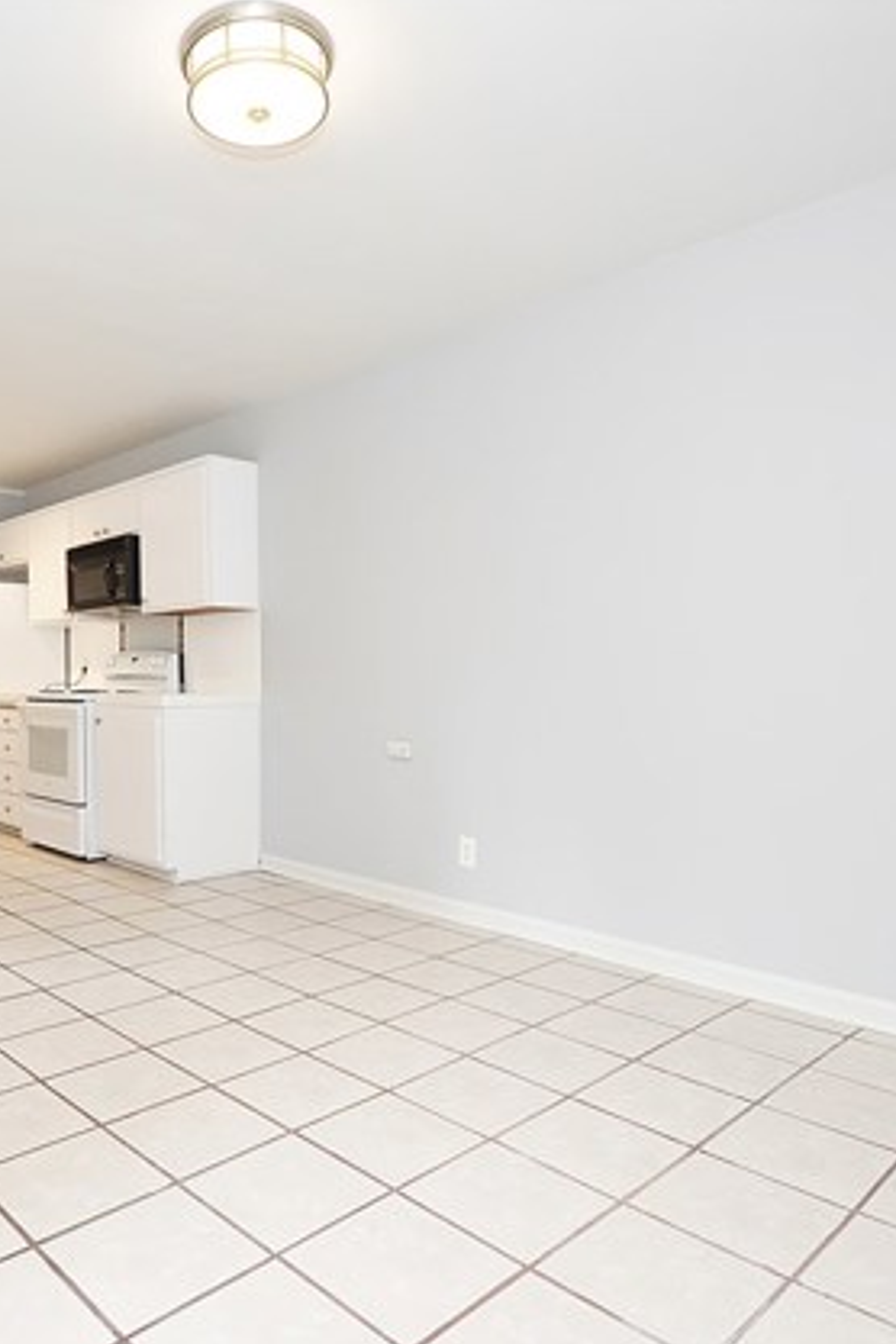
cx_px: 232
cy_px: 669
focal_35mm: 23
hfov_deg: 52.8
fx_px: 859
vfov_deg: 76.1
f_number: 8
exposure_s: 1/13
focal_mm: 10
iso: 320
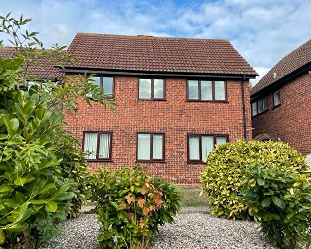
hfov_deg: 62.1
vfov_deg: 51.6
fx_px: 258
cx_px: 146
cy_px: 121
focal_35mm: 28
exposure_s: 1/1511
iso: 32
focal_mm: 4.2
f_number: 1.6
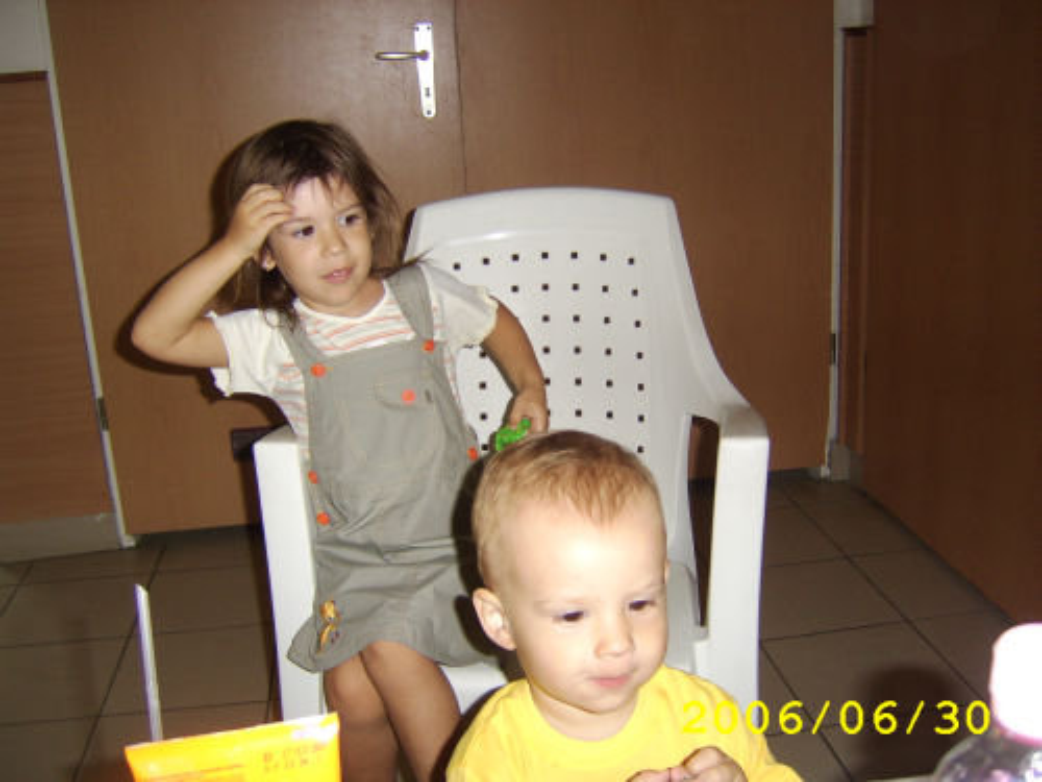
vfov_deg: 45.4
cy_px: 391
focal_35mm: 31
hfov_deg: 58.4
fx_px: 933
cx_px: 521
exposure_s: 1/30
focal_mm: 8.13
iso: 141
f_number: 2.7
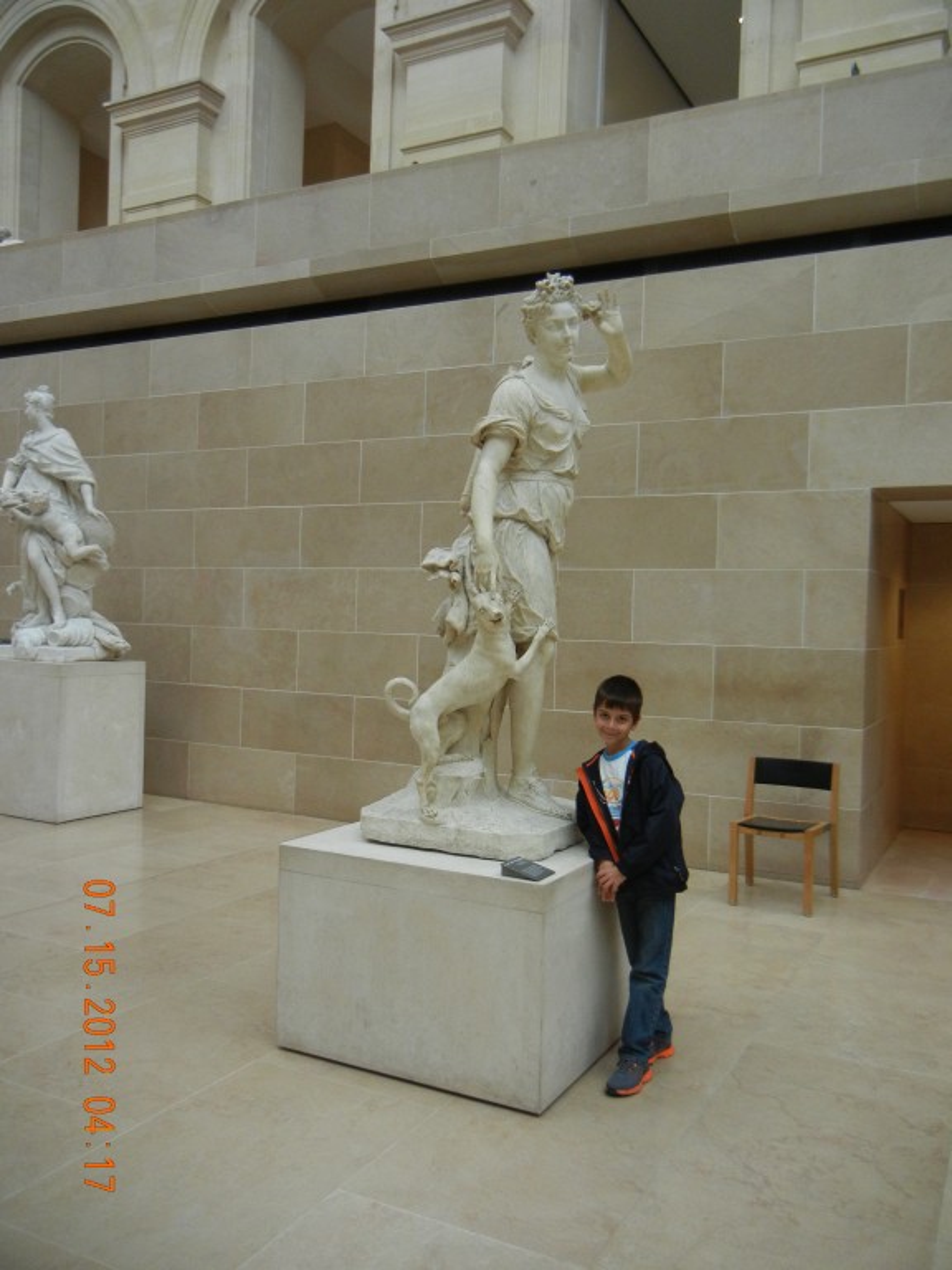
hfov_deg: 46.8
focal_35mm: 30
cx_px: 476
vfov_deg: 60.0
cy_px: 635
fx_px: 1100
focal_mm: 5.4
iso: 296
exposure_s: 1/57.3
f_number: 3.5
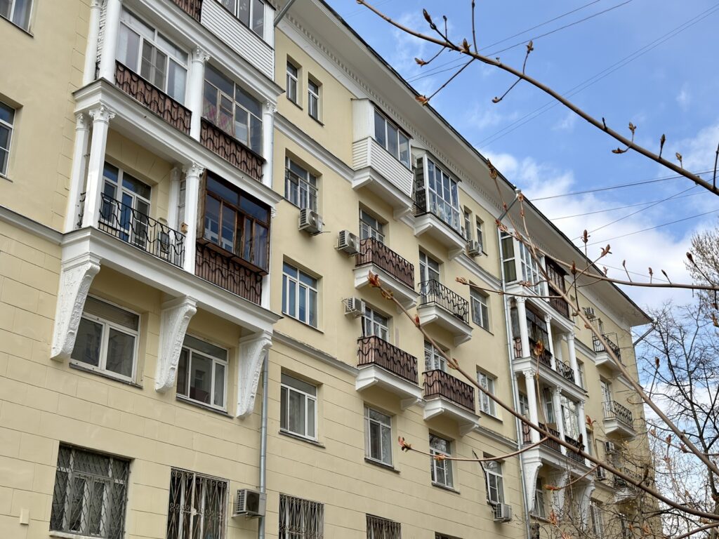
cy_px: 270
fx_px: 914
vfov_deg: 32.9
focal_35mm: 44
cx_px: 360
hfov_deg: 42.9
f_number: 1.78
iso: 64
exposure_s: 1/2985
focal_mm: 6.76
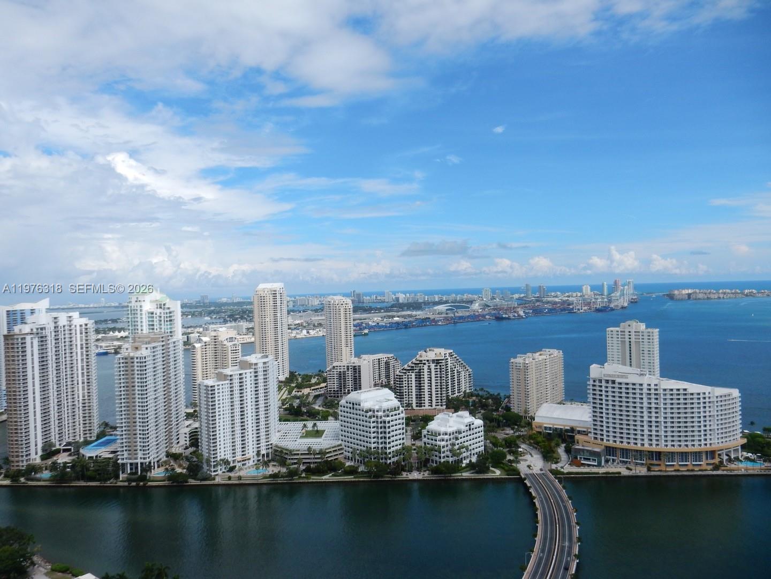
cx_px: 386
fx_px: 557
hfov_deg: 69.4
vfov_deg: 54.9
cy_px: 290
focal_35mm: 25
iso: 125
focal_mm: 4.5
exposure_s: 1/2000
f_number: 3.7
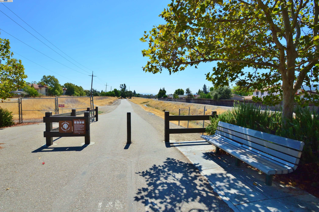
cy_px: 106
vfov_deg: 69.6
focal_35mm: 17
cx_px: 160
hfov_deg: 92.5
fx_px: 153
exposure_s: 1/800
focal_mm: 11.5
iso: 200
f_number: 5.6
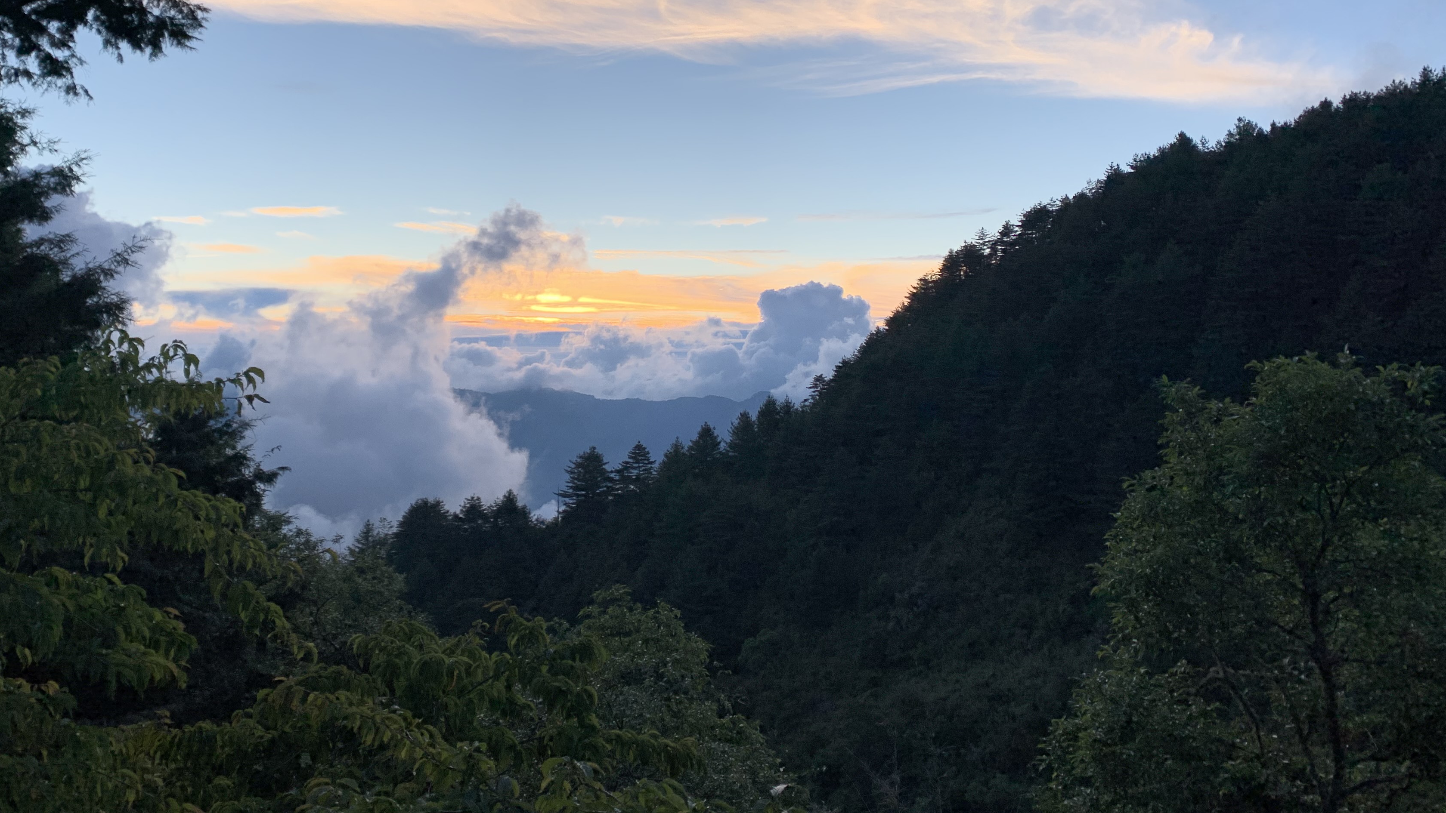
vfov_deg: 34.0
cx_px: 633
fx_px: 1304
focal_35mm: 34
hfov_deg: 57.8
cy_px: 209
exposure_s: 1/450
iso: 25
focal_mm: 4.25
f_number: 1.8
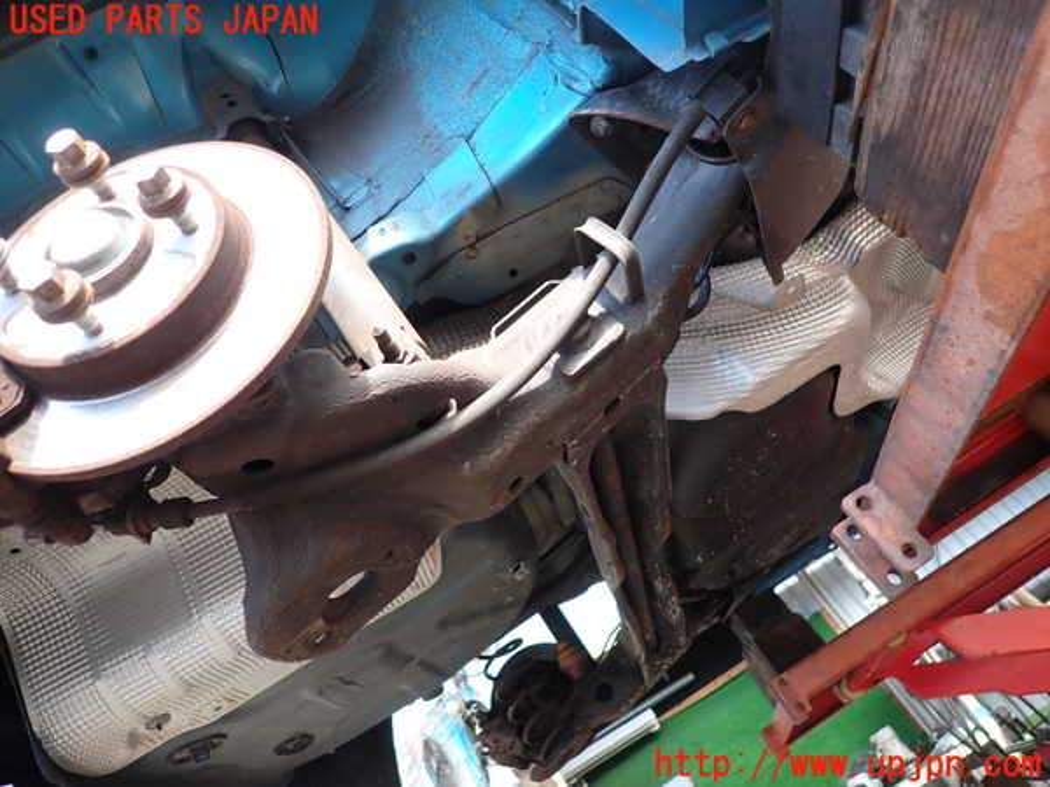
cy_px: 394
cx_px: 525
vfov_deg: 54.9
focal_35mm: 25
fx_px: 758
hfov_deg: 69.4
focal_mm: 4.5
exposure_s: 1/100
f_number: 2
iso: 100
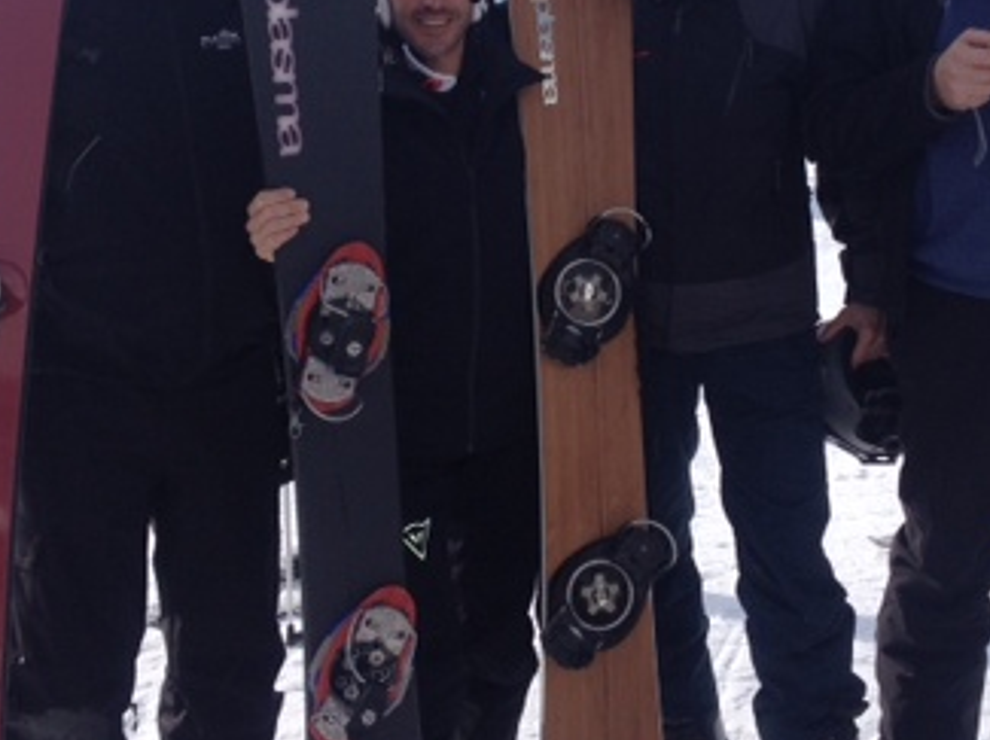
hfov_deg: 28.1
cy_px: 213
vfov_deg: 21.1
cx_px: 585
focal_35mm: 69
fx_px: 1971
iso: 64
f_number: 2.4
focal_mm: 4.28
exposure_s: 1/1577
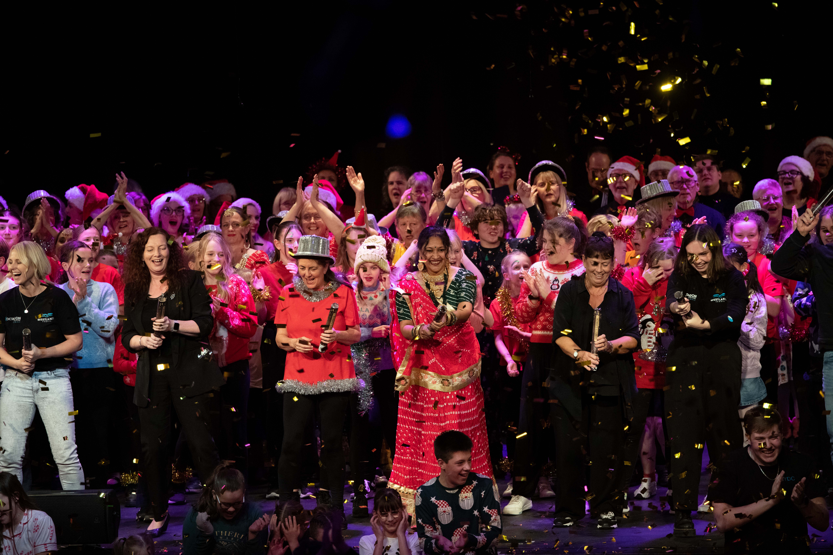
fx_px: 4512
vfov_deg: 7.0
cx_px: 416
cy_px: 278
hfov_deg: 10.5
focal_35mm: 195
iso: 2000
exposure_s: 1/1000
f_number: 2.8
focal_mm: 195
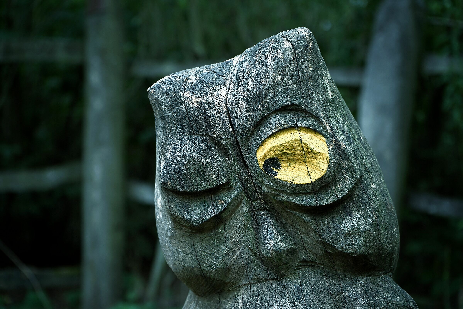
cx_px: 232
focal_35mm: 70
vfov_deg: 19.5
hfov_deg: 28.8
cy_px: 154
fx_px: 900
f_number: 6.3
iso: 100
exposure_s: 1/60
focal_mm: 70
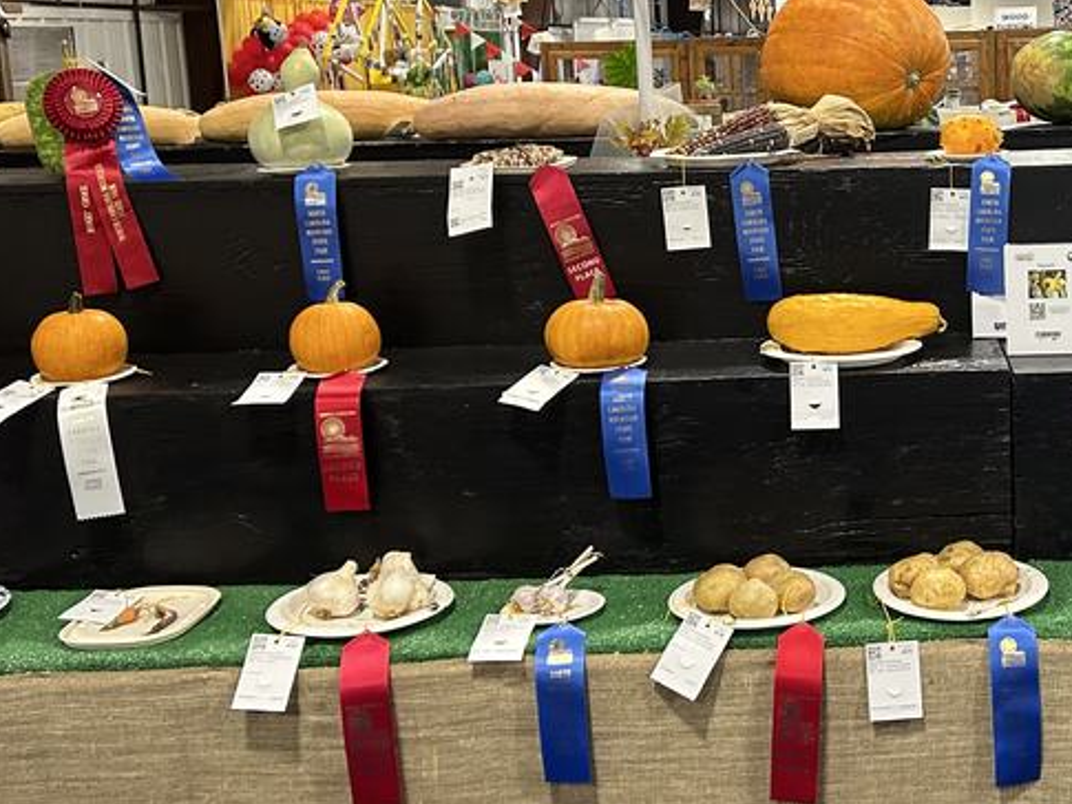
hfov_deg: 36.7
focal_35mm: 50
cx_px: 881
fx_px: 1549
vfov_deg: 29.1
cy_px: 347
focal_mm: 5.7
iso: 160
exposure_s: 1/60
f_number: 1.5
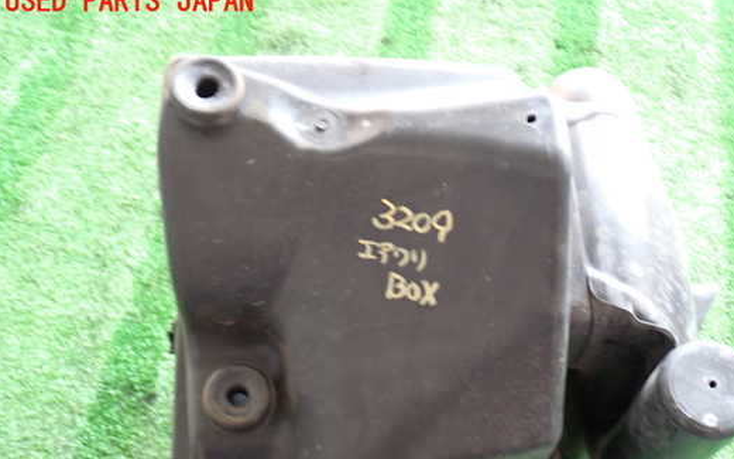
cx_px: 421
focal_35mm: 44
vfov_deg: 29.0
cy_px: 302
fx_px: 880
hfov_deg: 45.1
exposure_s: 1/40
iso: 320
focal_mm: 6.37
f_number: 2.5
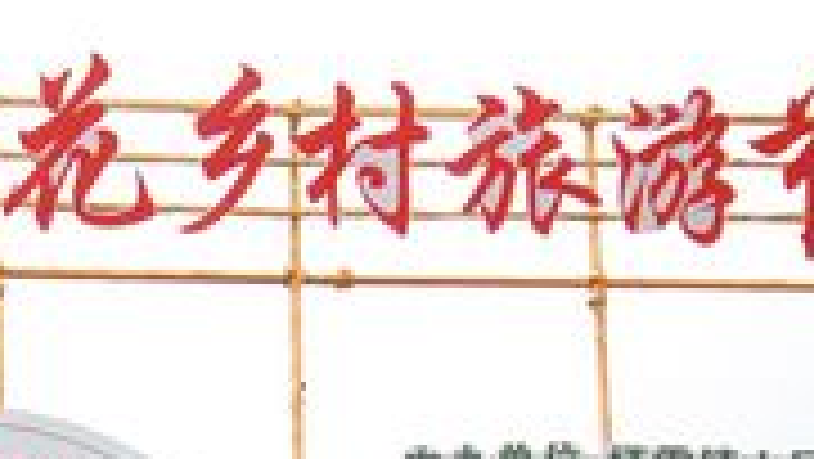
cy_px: 810
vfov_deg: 10.0
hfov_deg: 18.0
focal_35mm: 115
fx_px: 2483
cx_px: -63
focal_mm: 24
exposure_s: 1/250
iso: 100
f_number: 7.1
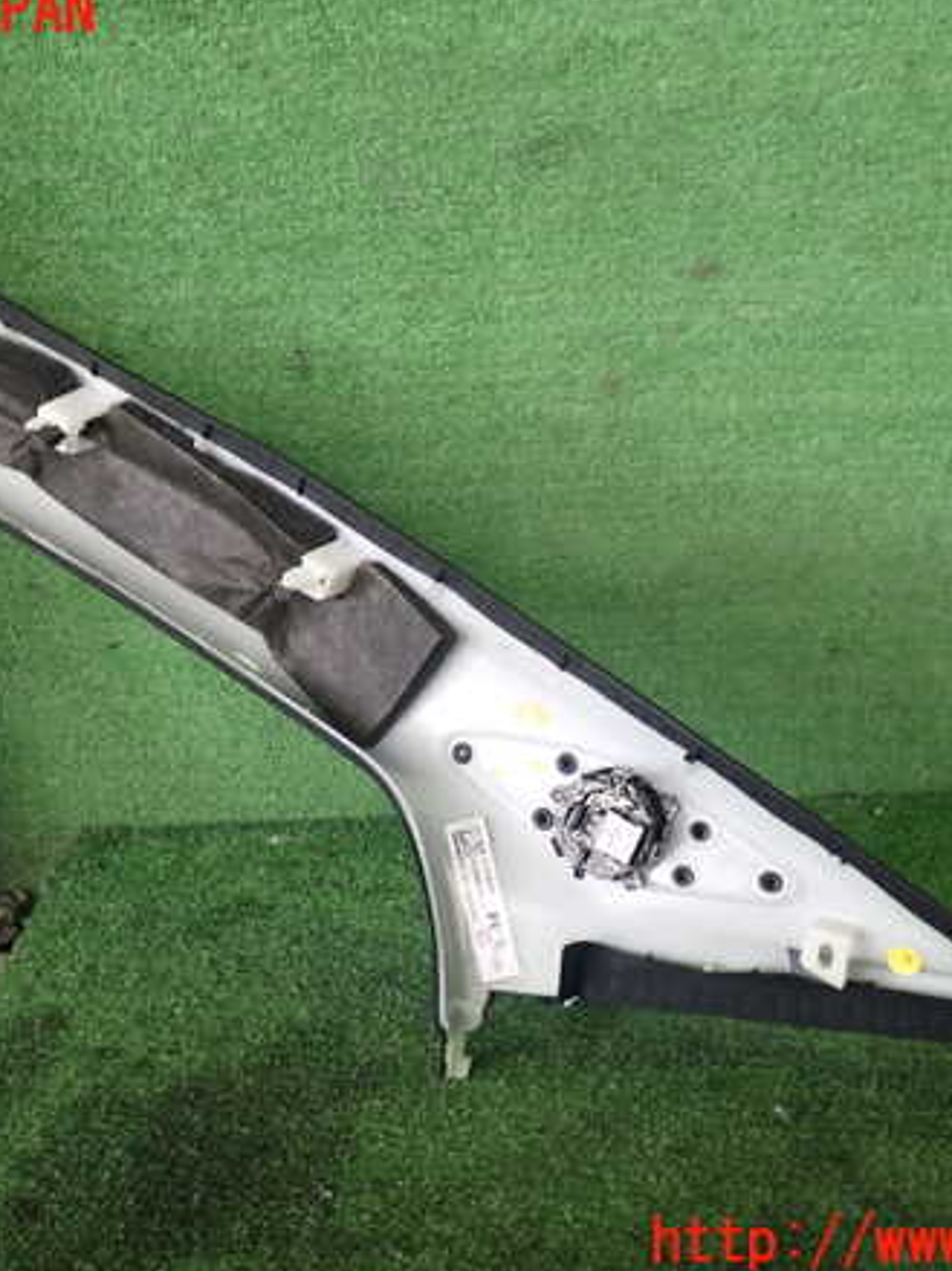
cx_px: 437
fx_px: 1504
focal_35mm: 41
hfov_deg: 35.1
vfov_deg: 45.8
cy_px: 628
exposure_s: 1/50
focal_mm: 5.4
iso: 200
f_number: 2.3
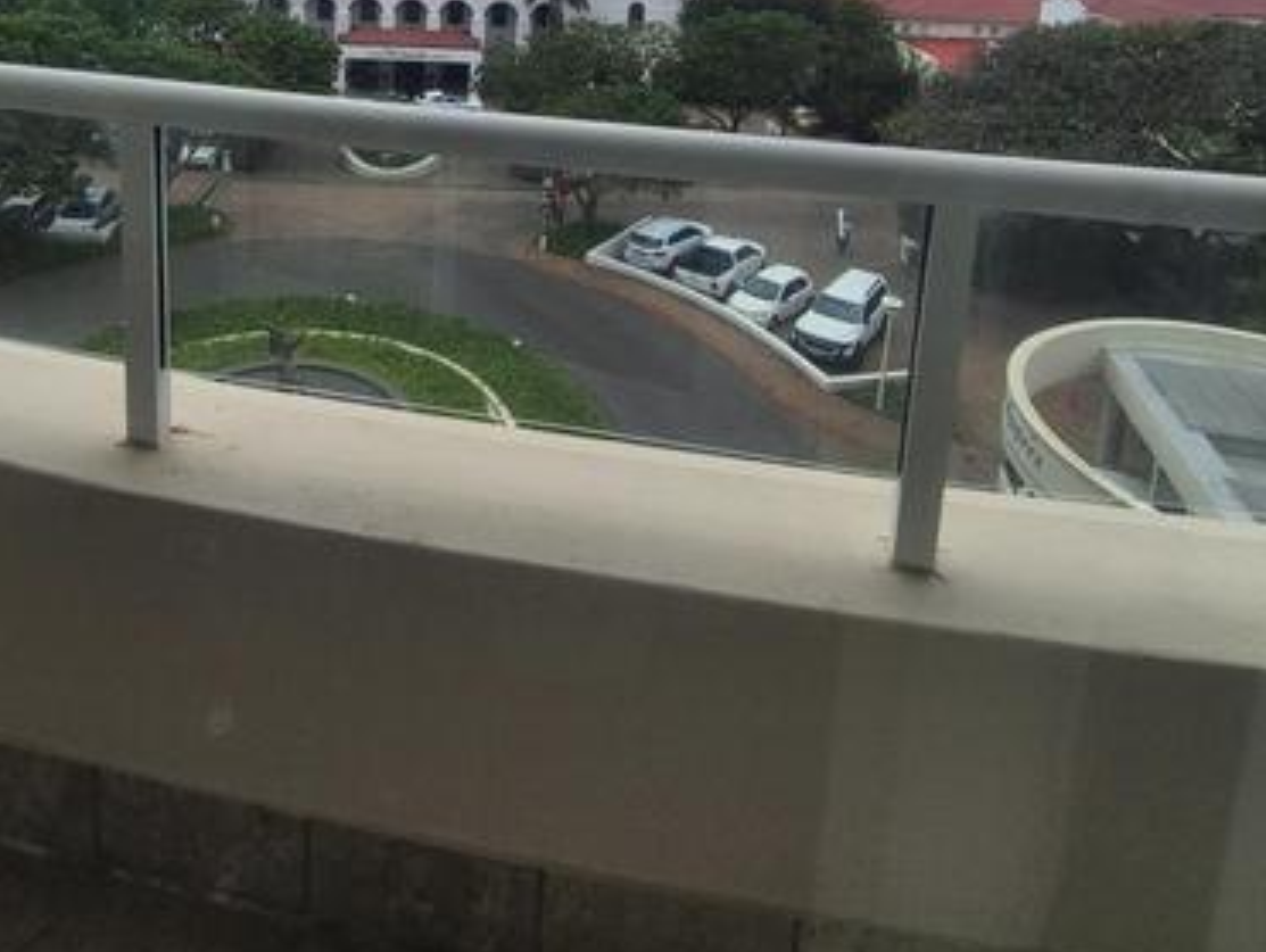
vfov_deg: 42.5
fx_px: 1025
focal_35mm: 28
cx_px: 447
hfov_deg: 62.2
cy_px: -14
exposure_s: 1/3296
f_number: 2.2
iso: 50
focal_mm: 1.74
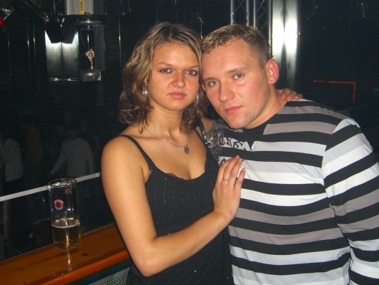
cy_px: 125
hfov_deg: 43.8
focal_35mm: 43
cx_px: 183
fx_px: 471
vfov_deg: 33.6
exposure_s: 1/60
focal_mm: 7.9
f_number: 2.8
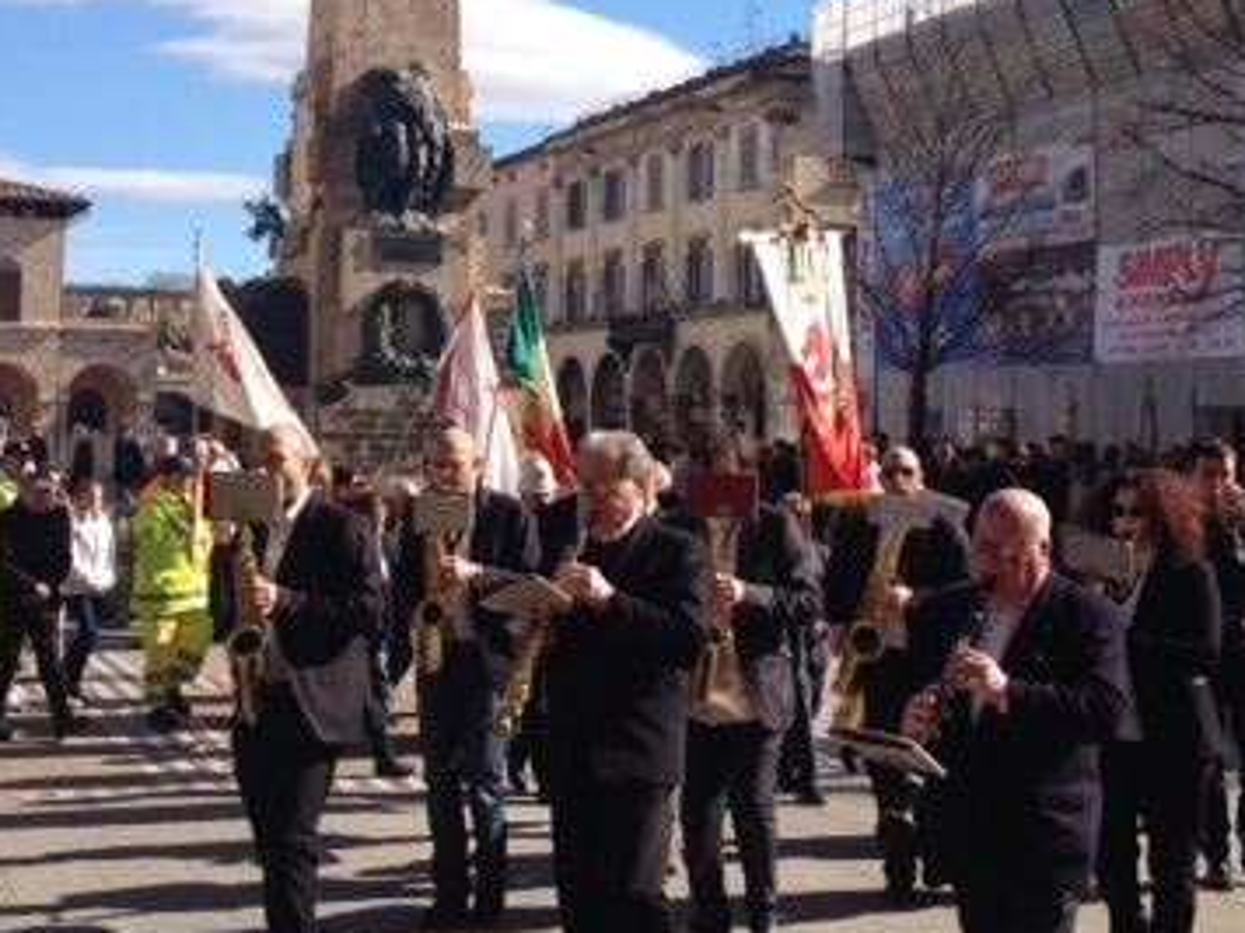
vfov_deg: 23.1
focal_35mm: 63
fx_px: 2266
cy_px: 238
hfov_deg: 30.7
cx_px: 605
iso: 50
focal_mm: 4.28
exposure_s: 1/1346
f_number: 2.4
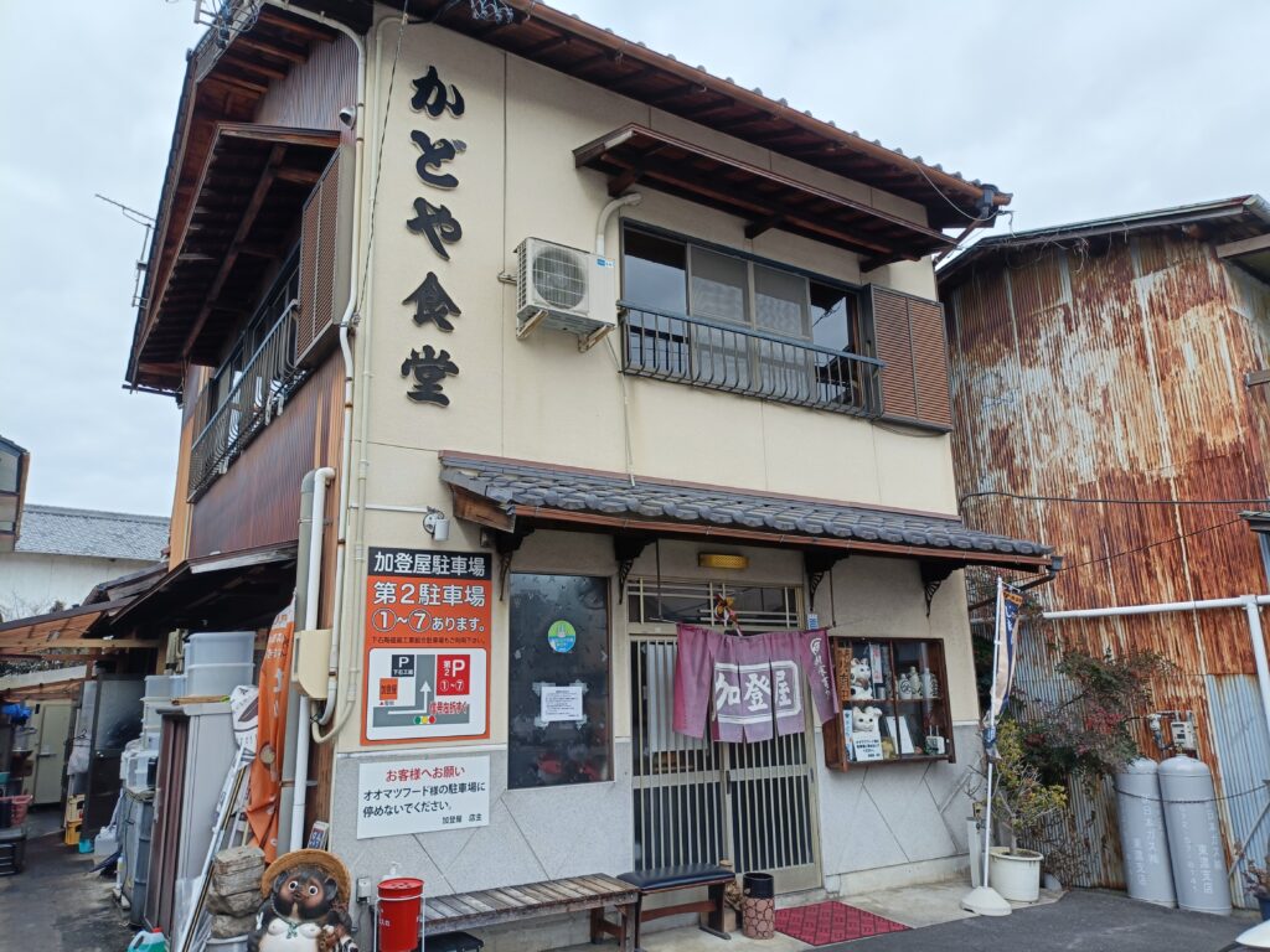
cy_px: 476
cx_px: 635
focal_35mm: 25
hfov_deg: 69.4
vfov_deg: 54.9
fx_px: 917
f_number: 1.7
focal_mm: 4.7
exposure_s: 1/326
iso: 50
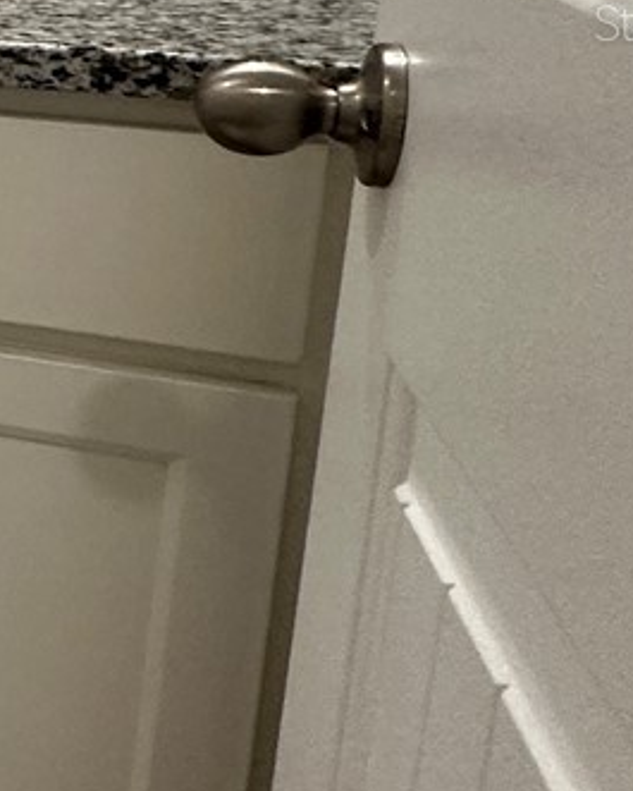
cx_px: -1092
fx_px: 1545
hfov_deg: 12.9
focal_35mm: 66
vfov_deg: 27.3
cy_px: 22
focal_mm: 2.22
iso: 250
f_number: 2.2
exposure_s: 1/120
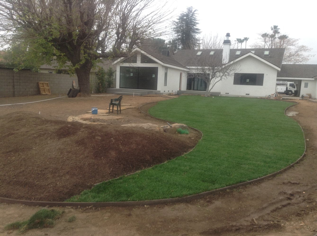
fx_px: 302
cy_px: 118
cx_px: 158
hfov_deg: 55.4
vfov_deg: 42.8
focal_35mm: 33
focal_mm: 3.3
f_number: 2.4
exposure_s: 1/60
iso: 40
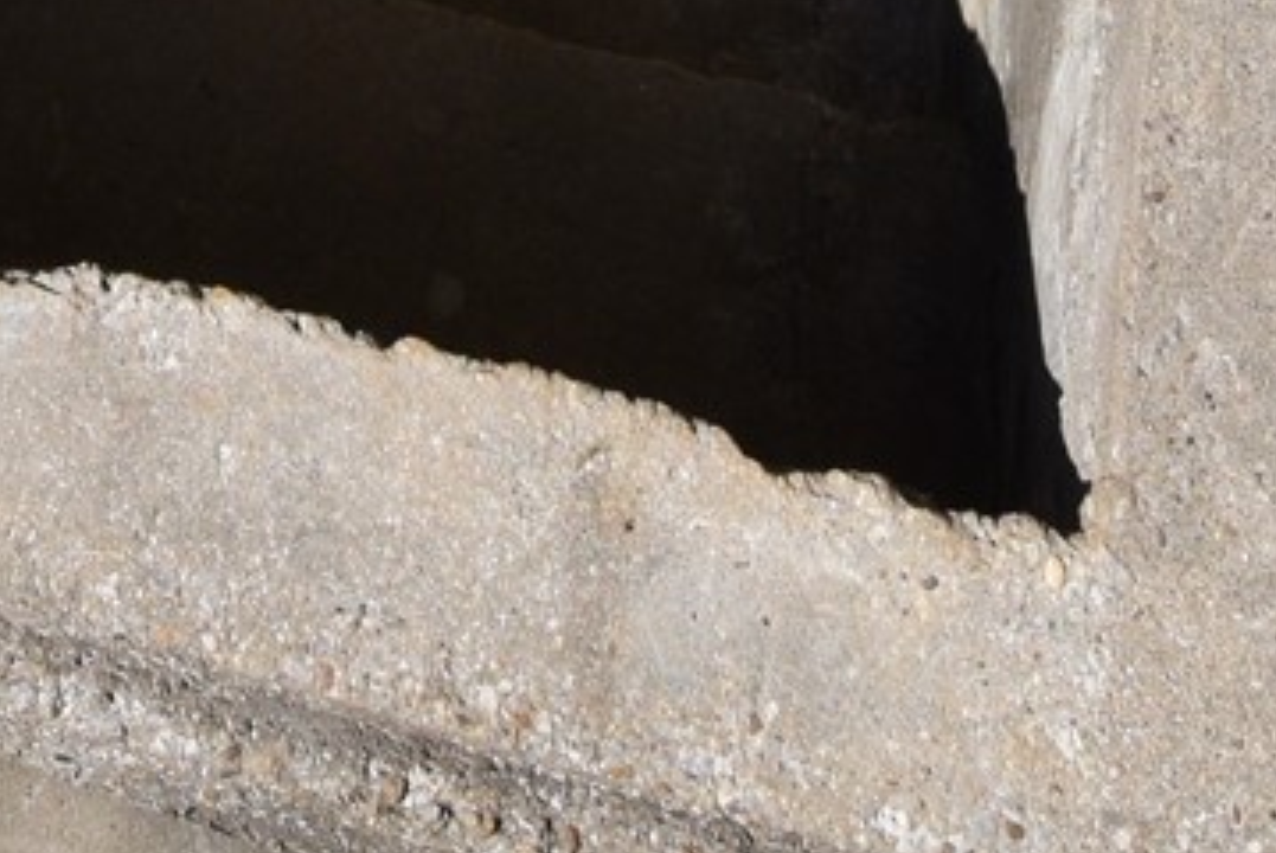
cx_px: -206
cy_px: -1484
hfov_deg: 22.3
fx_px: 3015
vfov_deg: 11.6
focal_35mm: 85
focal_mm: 10
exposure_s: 1/320
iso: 200
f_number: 9
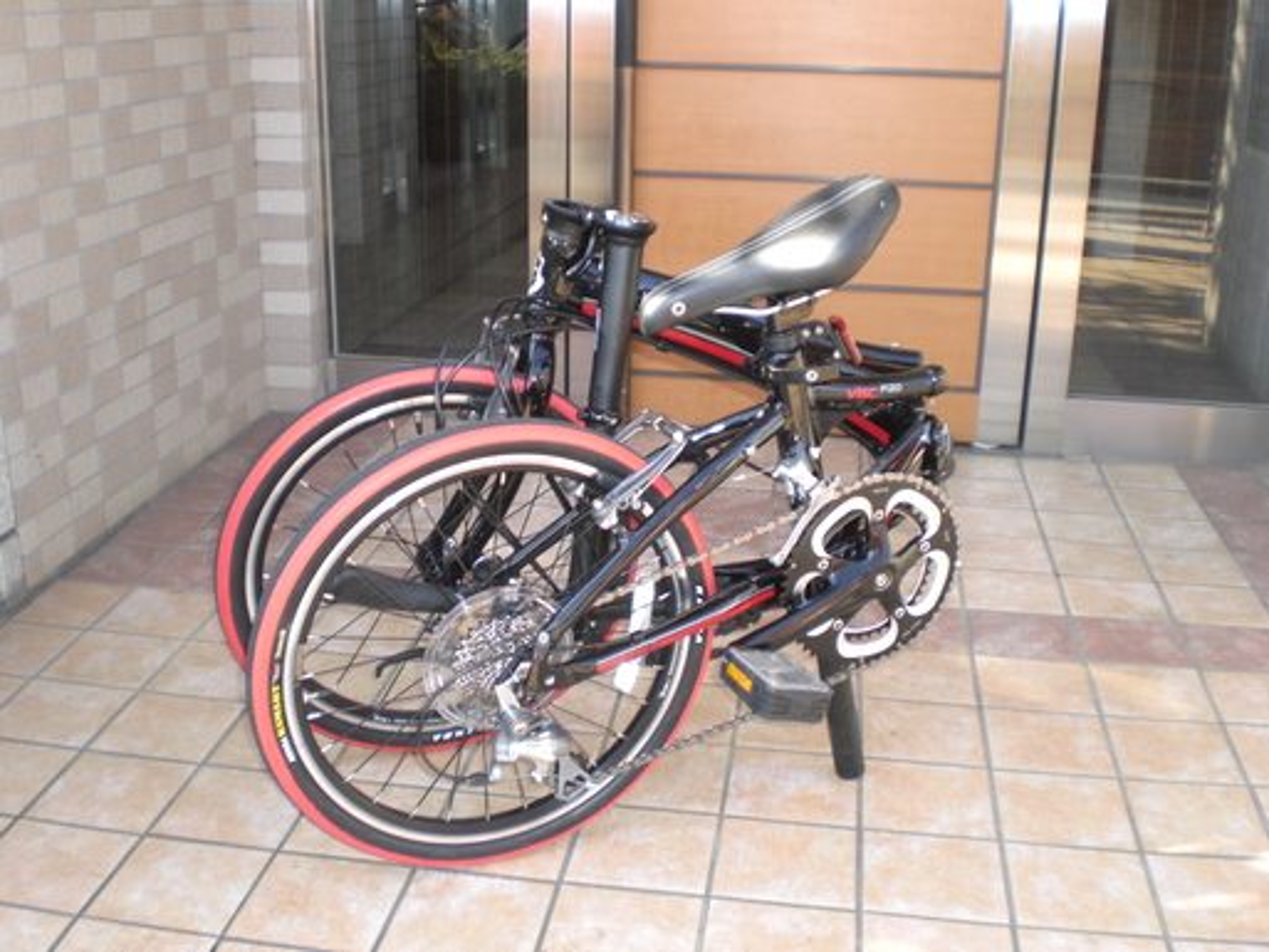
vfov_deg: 37.7
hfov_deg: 49.0
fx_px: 1393
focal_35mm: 38
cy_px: 476
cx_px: 634
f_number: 3.1
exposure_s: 1/100
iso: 100
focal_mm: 6.3
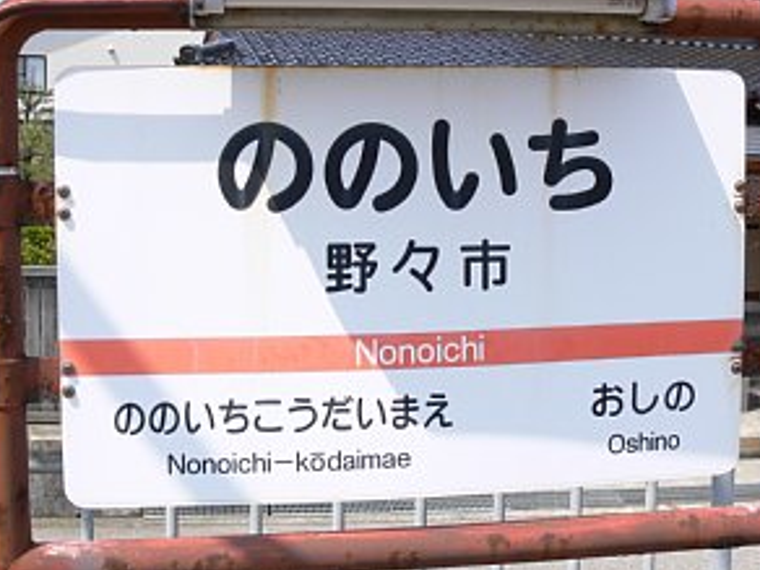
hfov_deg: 39.6
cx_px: 364
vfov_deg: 30.1
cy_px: 206
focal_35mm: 48
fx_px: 1054
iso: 80
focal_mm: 7.4
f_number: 5.6
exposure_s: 1/250
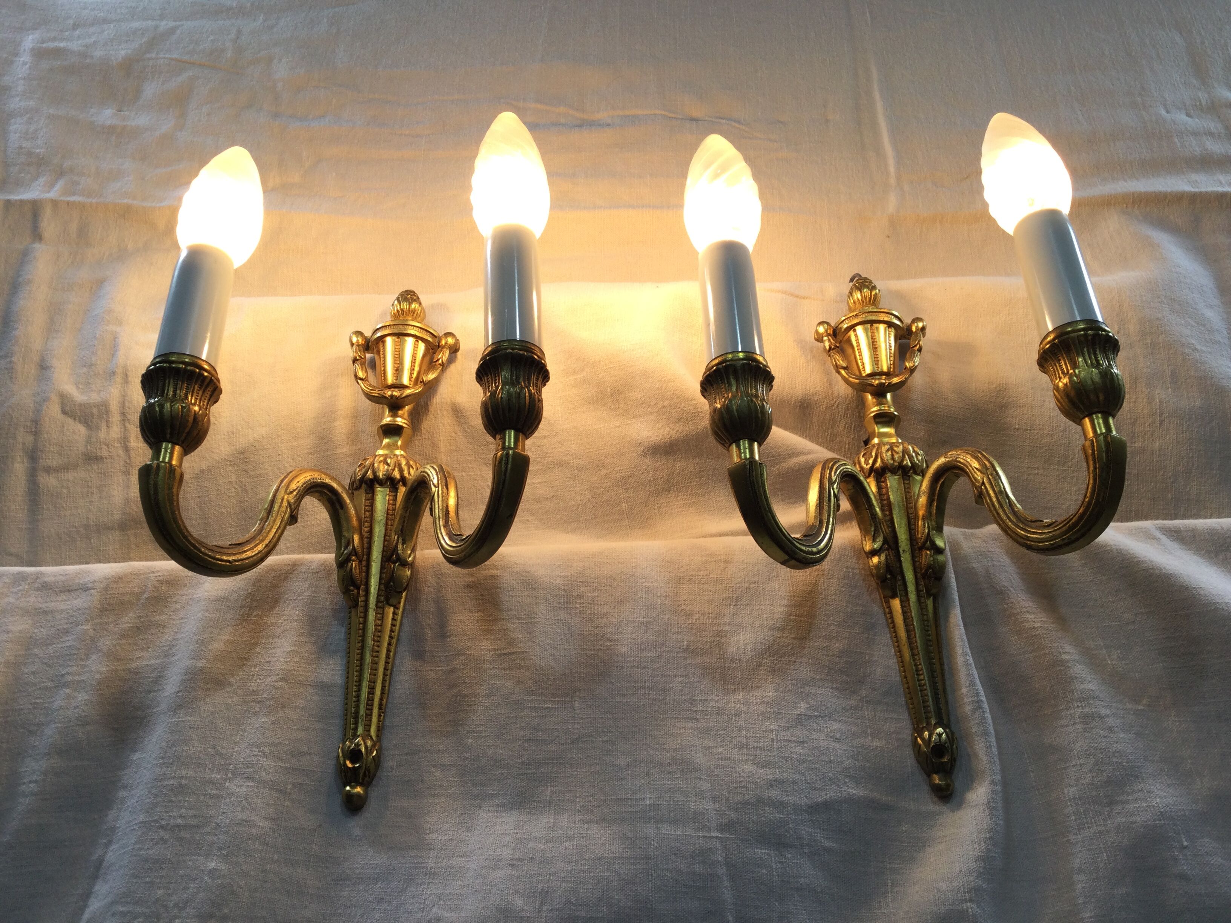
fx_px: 1102
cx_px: 616
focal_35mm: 31
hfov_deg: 58.4
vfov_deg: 45.4
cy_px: 462
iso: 25
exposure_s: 1/107
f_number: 2.4
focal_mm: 3.3
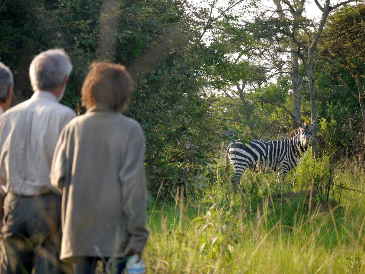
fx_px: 2910
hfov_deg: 7.2
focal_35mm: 276
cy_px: 137
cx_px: 182
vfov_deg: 5.4
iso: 640
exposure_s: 1/320
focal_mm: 138
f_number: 5.6
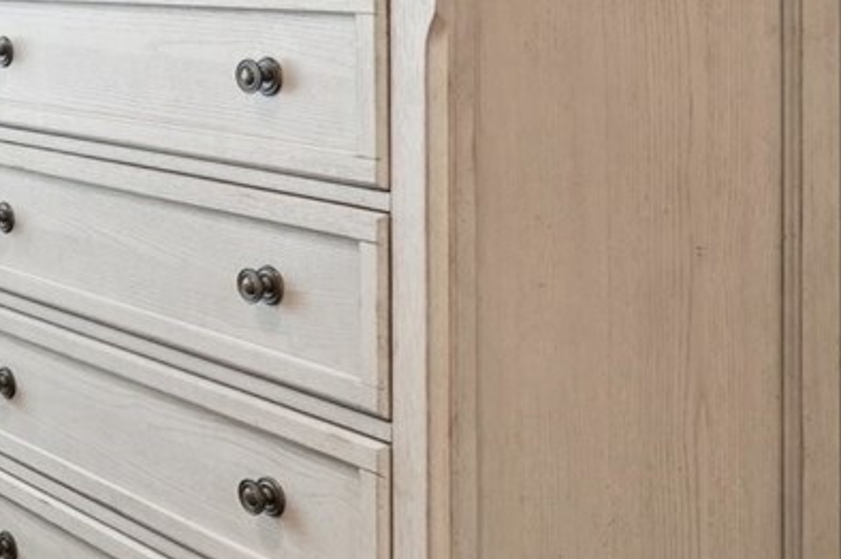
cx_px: -893
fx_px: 1611
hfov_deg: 18.1
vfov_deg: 19.1
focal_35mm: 69
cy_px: -22
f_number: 8
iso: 400
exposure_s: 1/15
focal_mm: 16
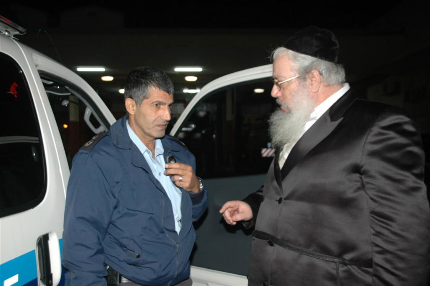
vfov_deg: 34.2
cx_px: 215
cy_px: 143
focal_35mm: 39
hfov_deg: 49.6
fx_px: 465
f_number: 5
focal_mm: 26
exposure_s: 1/60
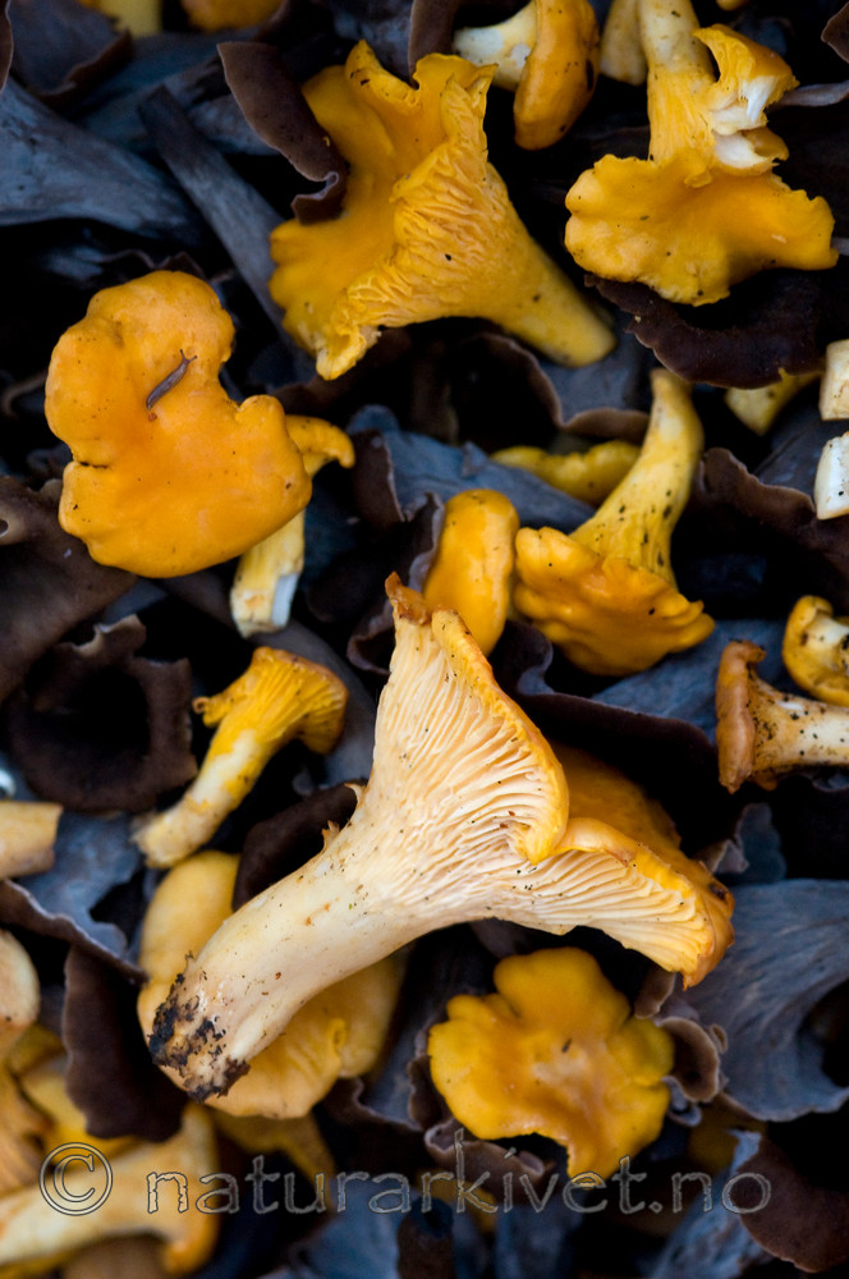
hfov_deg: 8.7
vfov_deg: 13.1
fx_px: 5587
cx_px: 424
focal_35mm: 158
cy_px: 640
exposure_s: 1/30
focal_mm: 105
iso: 1000
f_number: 5.6
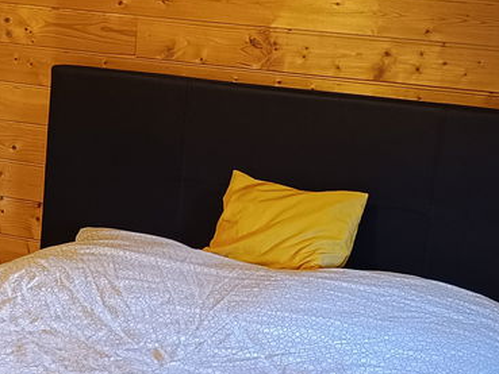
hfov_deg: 18.9
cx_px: 207
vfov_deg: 14.2
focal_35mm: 104
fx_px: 1500
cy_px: 274
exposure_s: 1/33.3
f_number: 1.88
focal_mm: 5.59
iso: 670
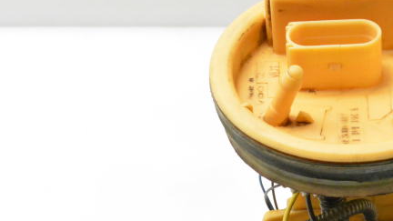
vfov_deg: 9.0
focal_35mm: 134
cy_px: 241
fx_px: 1396
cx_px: 364
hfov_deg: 15.8
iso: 6400
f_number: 10
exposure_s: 1/400
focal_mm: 36
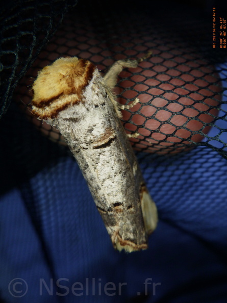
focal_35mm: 34
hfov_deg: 41.8
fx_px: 297
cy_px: 152
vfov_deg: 54.0
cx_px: 114
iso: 250
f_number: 4.6
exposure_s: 1/1250
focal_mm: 6.1
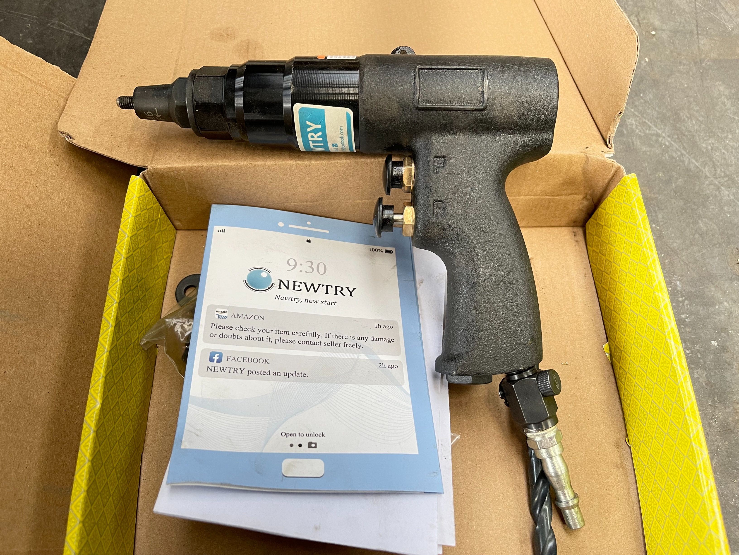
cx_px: 370
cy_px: 278
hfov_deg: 67.3
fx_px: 555
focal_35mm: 26
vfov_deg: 53.1
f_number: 1.6
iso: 125
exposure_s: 1/70
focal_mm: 5.1
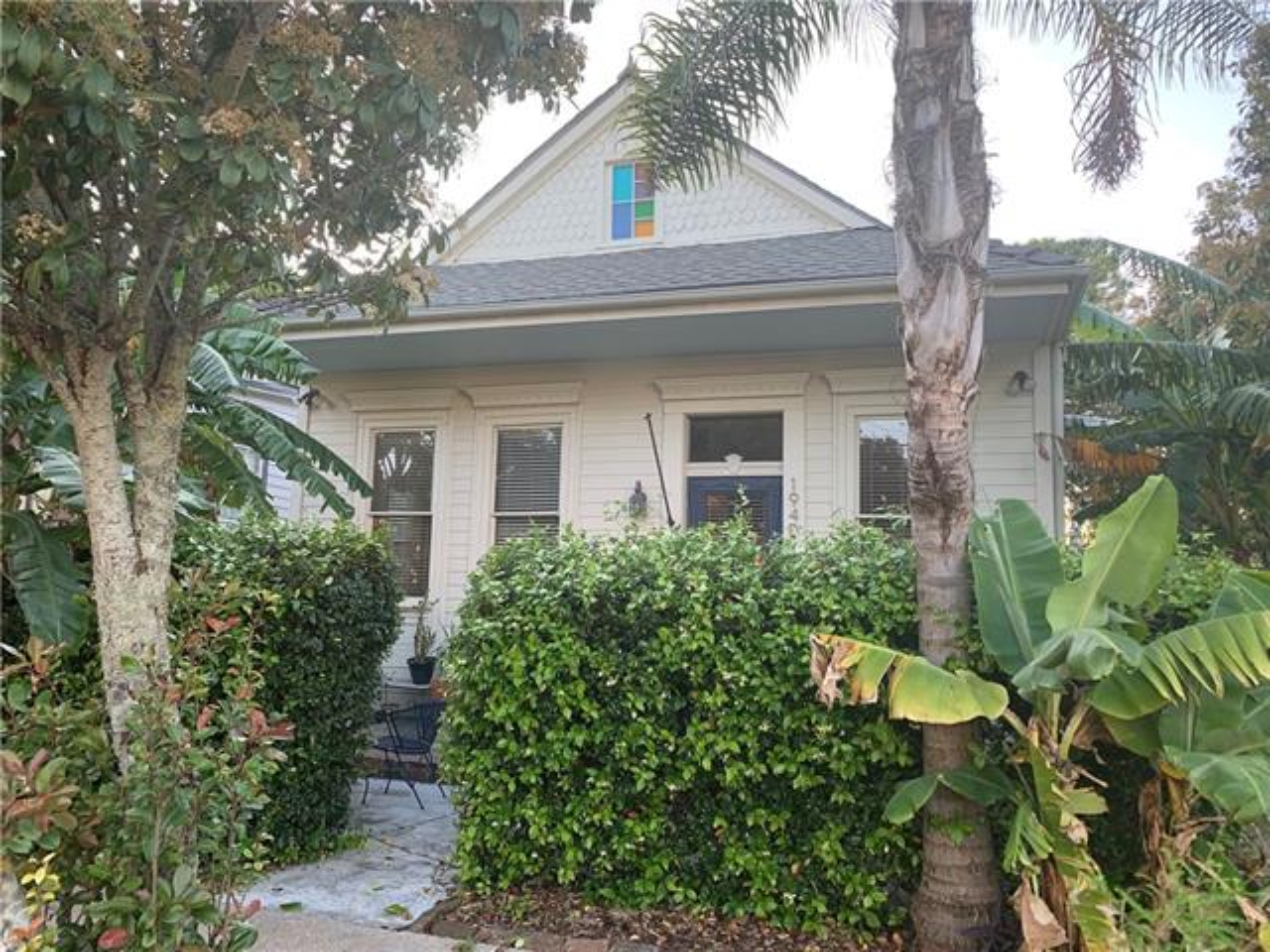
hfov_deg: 67.3
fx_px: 954
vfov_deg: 53.1
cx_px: 635
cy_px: 476
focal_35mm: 26
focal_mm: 4.25
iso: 32
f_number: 1.8
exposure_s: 1/122
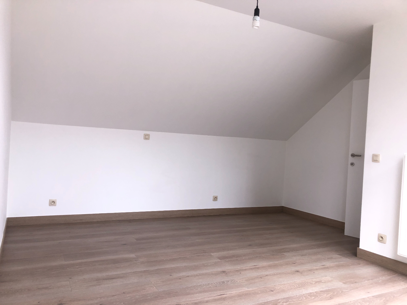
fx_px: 329
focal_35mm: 28
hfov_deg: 63.4
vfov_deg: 49.7
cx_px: 204
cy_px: 152
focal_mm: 3.99
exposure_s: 1/150
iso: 20
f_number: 1.8
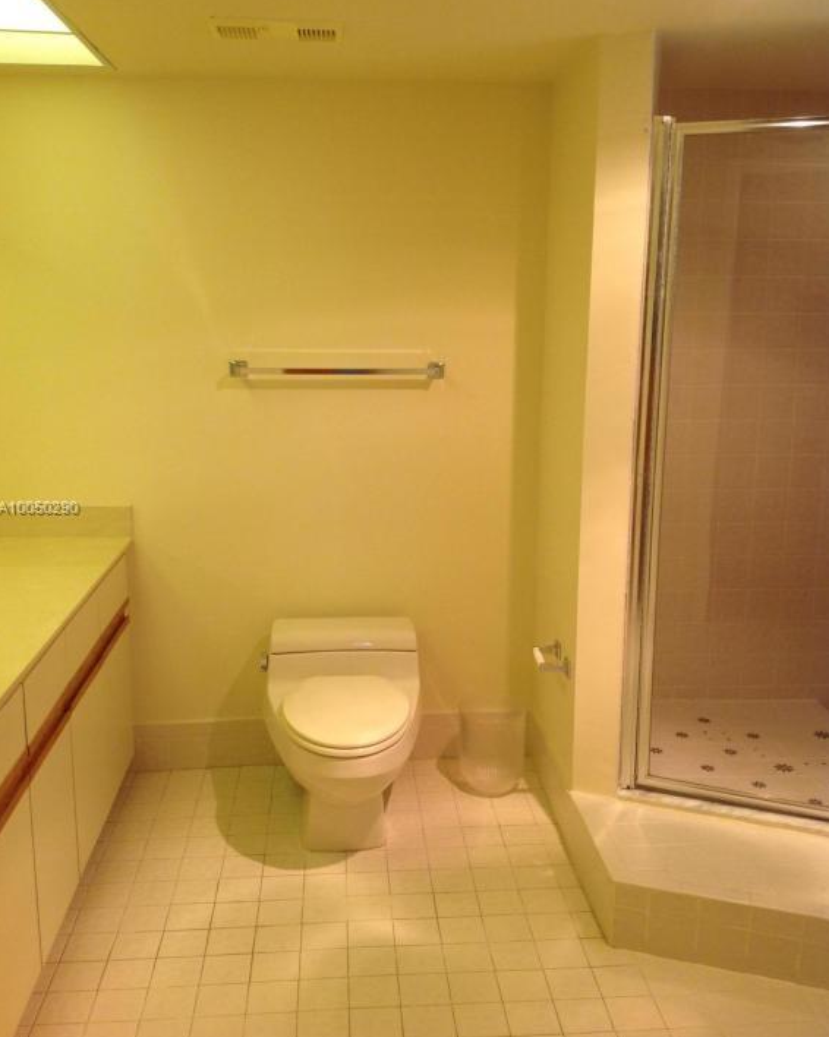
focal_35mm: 37
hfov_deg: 40.1
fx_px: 1135
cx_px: 414
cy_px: 508
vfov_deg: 49.1
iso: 64
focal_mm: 4.28
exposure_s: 1/40
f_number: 2.4
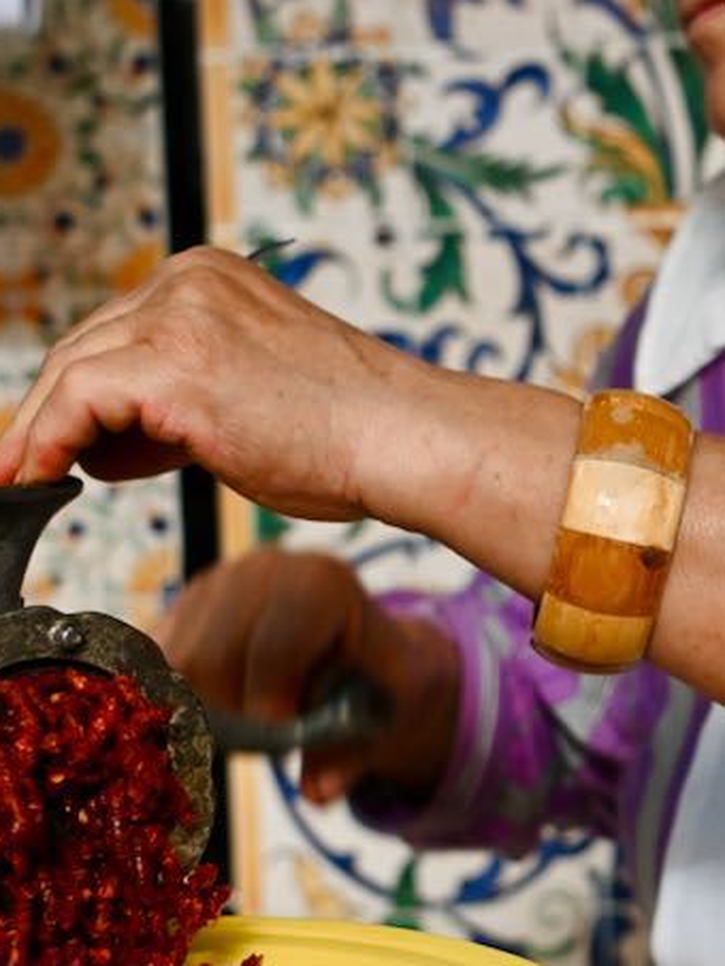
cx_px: 614
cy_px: 537
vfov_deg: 23.3
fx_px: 2345
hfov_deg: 17.4
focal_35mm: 84
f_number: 2.8
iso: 640
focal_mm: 24
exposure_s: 1/125
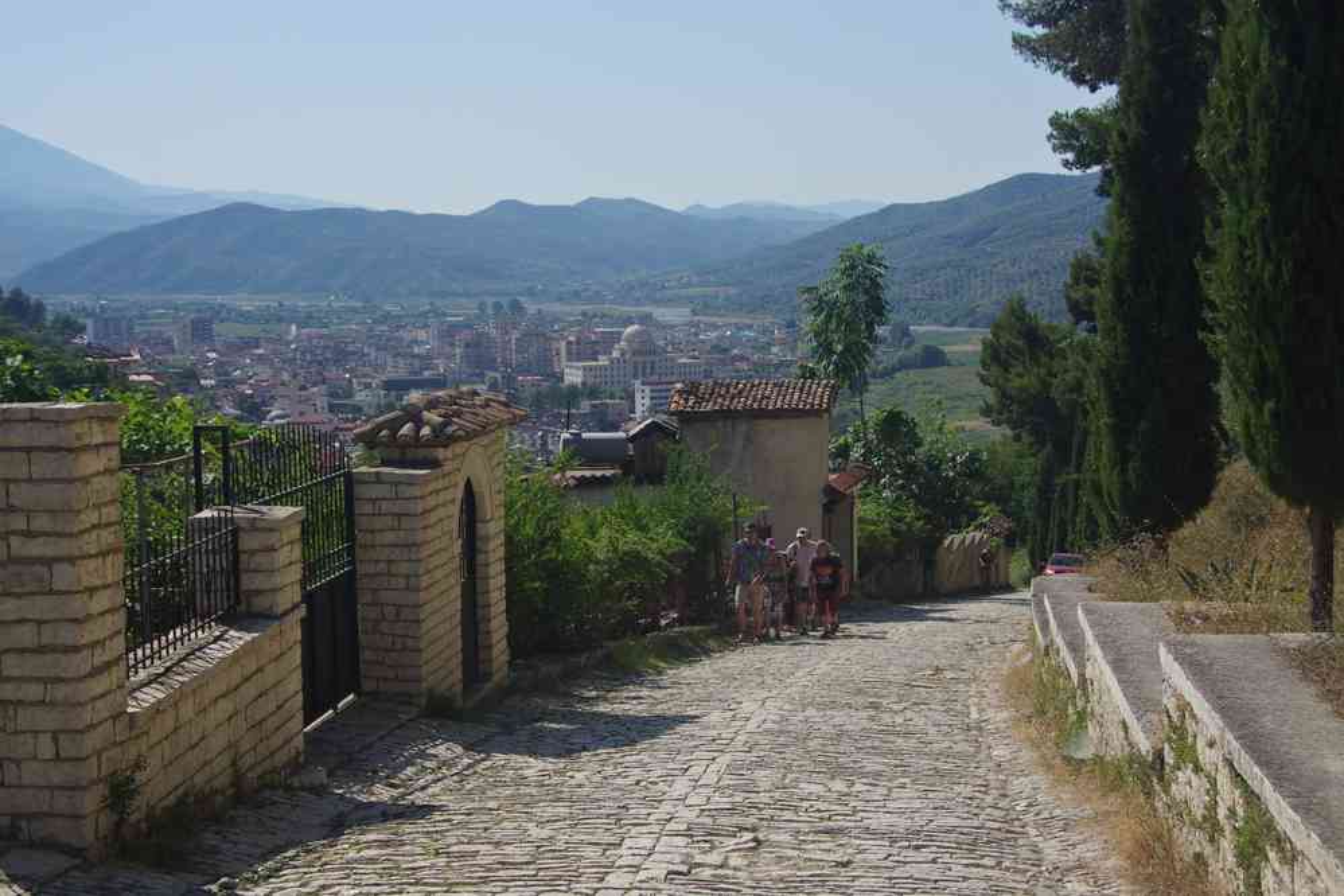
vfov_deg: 27.5
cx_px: 672
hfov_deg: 40.3
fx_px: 1829
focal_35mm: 49
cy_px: 448
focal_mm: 32.5
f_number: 5.6
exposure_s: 1/250
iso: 200
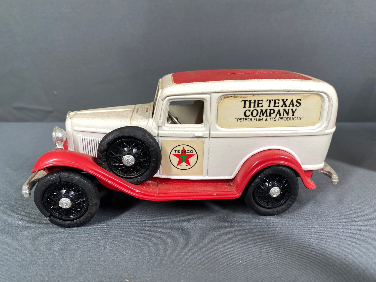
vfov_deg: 53.1
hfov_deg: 67.3
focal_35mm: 26
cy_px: 141
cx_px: 188
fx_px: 282
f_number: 1.8
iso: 64
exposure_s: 1/60
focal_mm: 4.25
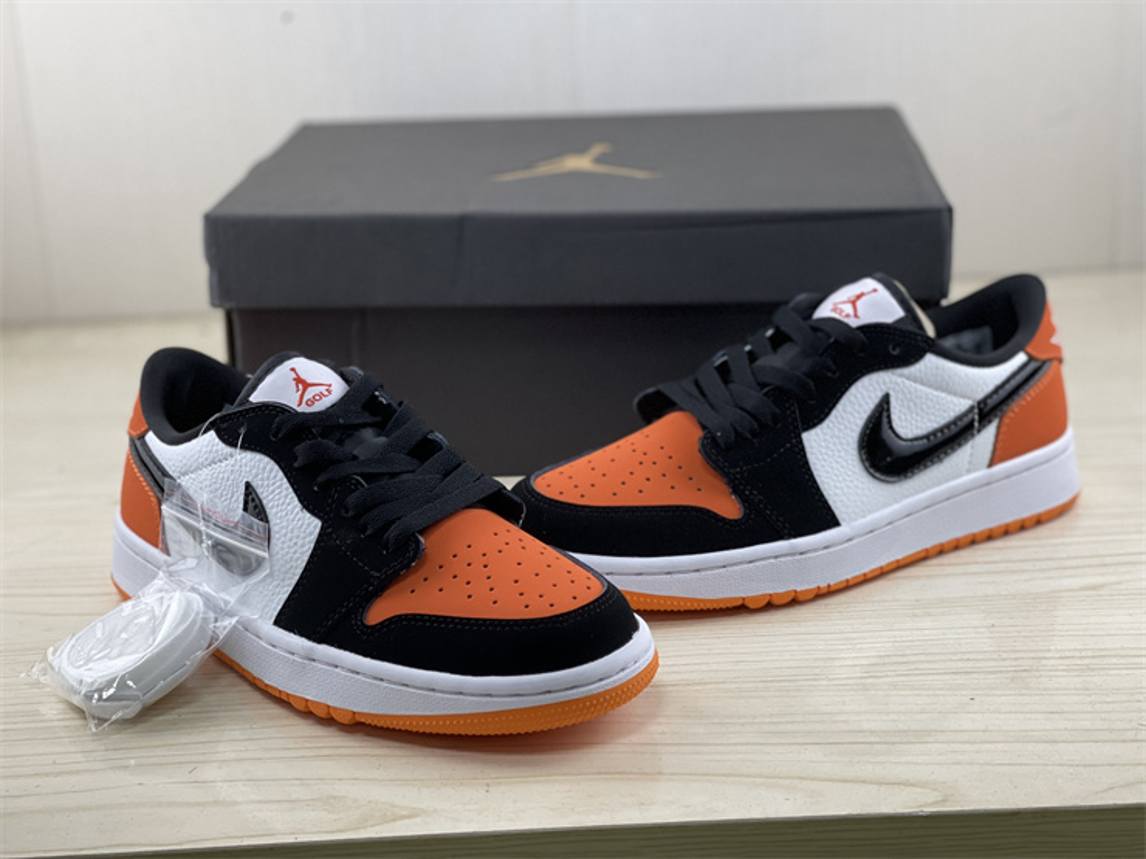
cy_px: 430
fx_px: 2119
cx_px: 573
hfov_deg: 30.3
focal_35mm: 64
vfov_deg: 22.9
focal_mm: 7.5
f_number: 2.2
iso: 200
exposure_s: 1/100
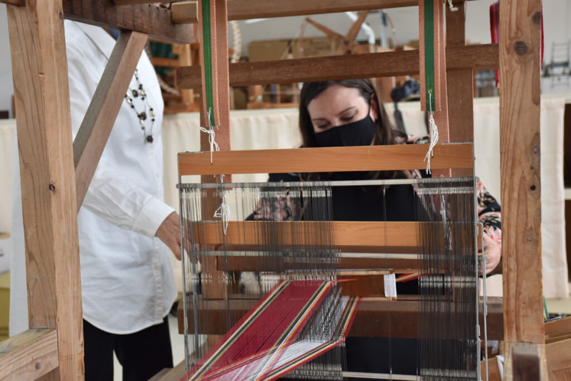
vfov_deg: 25.8
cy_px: 190
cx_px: 286
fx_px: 833
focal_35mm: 52
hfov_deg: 37.8
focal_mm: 35
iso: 320
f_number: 4.2
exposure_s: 1/100
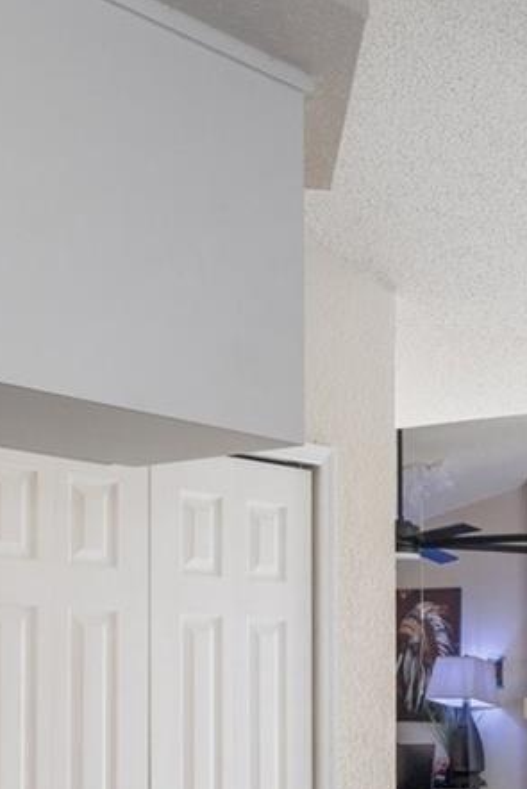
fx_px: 1667
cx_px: 588
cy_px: 709
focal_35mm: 76
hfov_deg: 17.3
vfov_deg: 25.8
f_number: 8
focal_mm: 14
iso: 320
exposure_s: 1/4
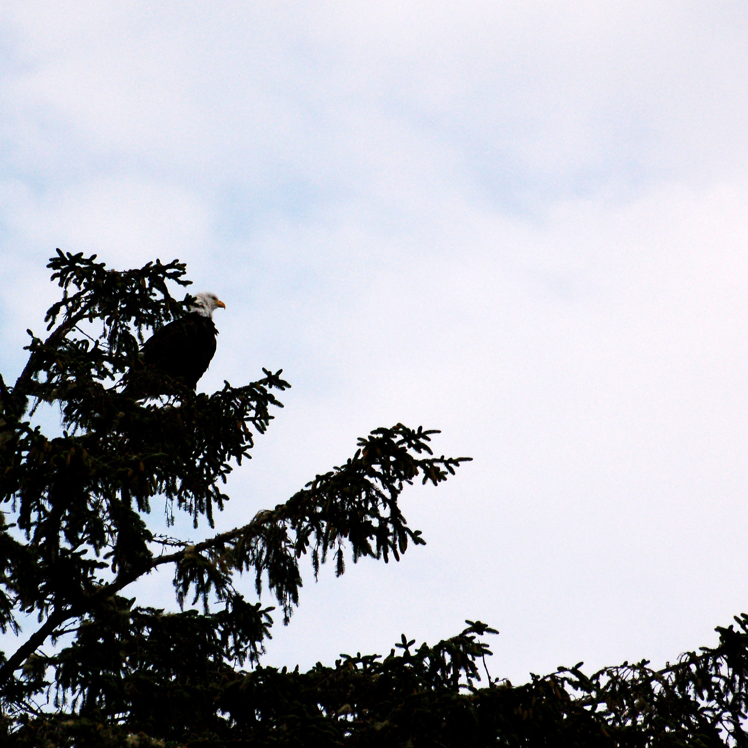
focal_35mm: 519
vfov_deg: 3.4
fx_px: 12688
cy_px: 375
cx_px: 273
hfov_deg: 3.4
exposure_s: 1/4000
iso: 1600
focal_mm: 270
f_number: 10
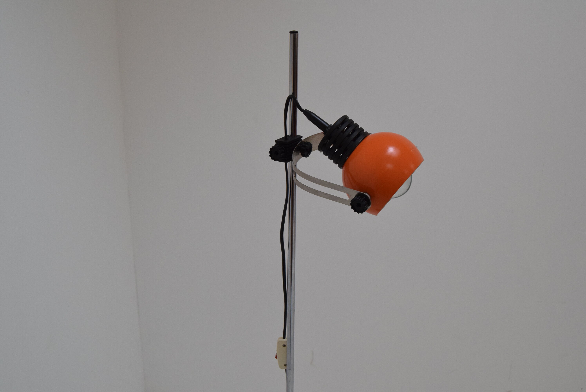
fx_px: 586
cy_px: 196
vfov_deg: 36.9
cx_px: 293
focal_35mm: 36
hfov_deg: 53.1
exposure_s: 1/250
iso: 1600
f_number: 8
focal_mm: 24
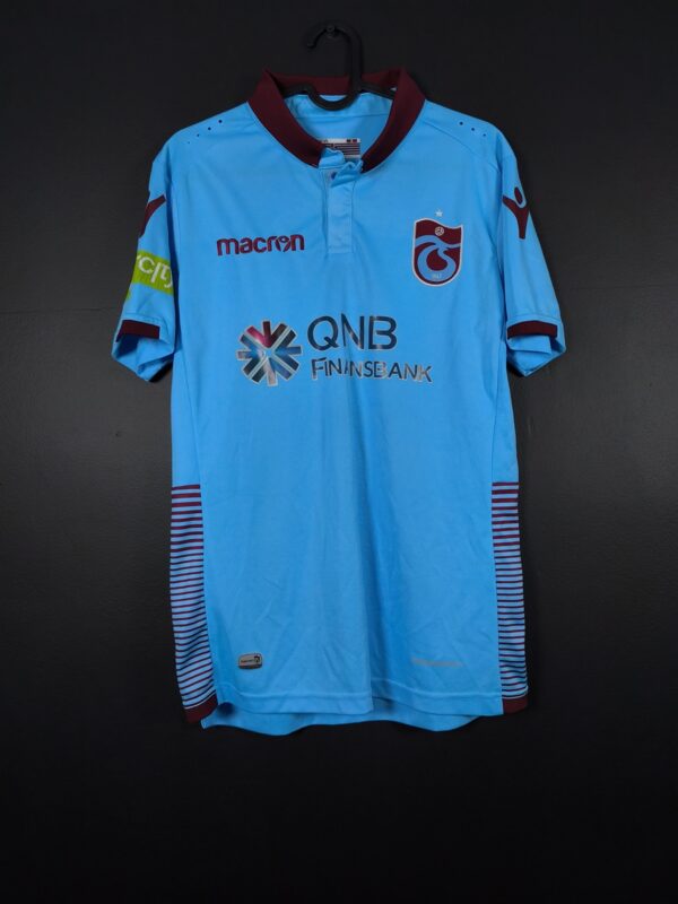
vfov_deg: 73.9
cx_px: 339
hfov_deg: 58.9
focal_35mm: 23
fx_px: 601
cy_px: 452
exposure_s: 1/160
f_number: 1.6
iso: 400
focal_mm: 6.57
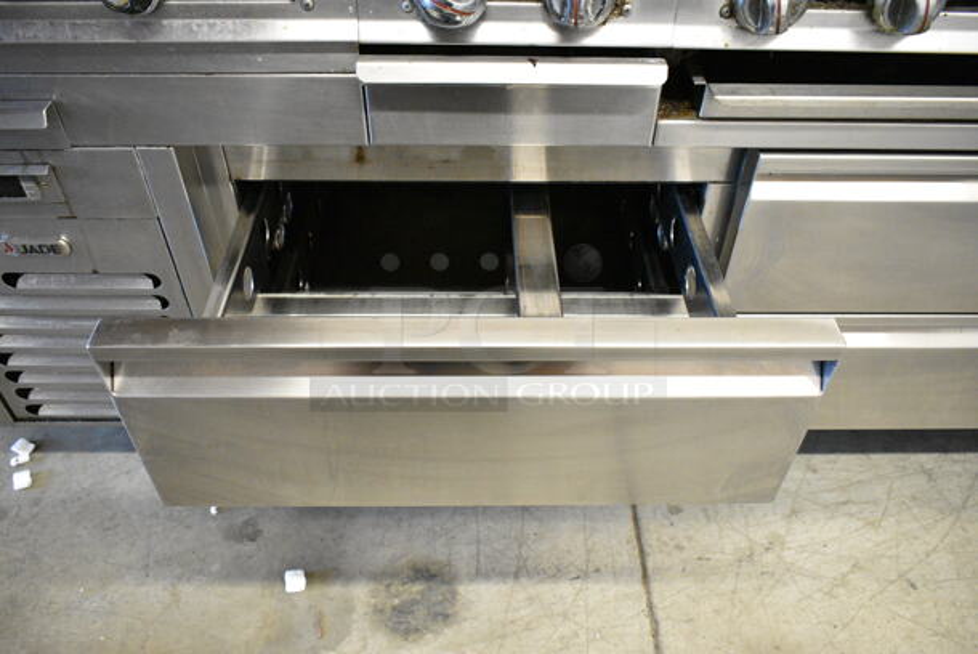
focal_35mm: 30
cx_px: 489
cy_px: 327
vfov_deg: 43.7
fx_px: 816
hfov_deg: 61.9
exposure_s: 1/200
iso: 6400
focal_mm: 20
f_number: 5.6
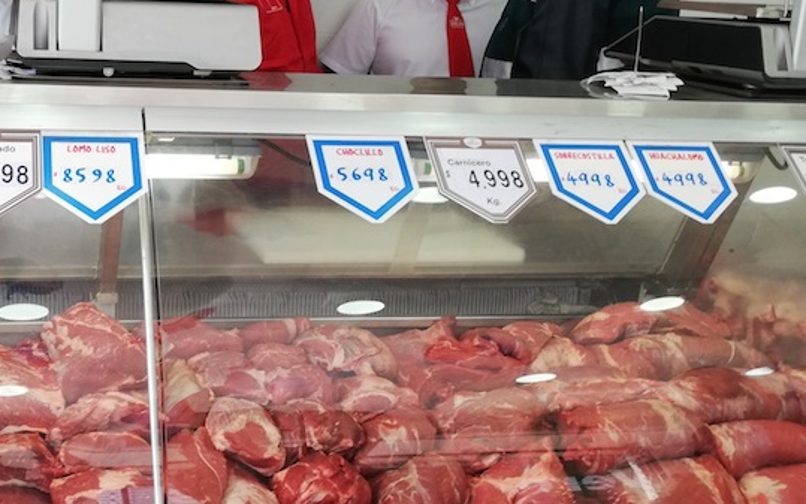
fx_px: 1011
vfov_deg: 27.7
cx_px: 173
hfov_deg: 41.8
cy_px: 141
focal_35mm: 46
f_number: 2.2
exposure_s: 1/100
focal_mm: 3.81
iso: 80
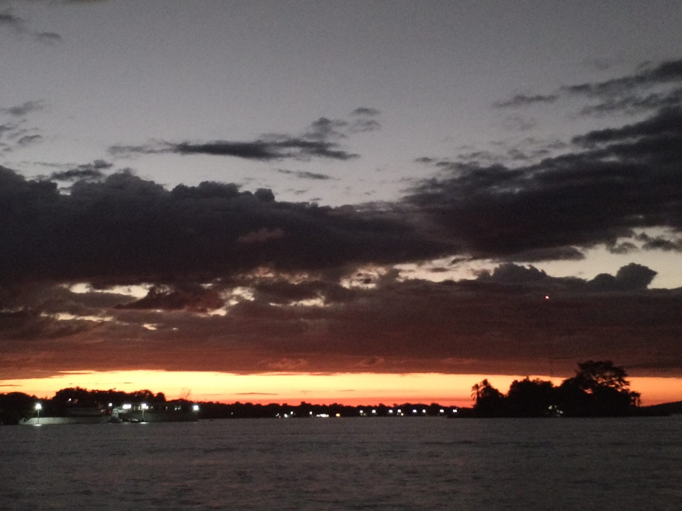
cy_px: 211
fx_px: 1379
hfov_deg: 27.7
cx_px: 283
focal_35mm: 70
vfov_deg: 21.0
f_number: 1.8
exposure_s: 1/14.3
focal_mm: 4.75
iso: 2940
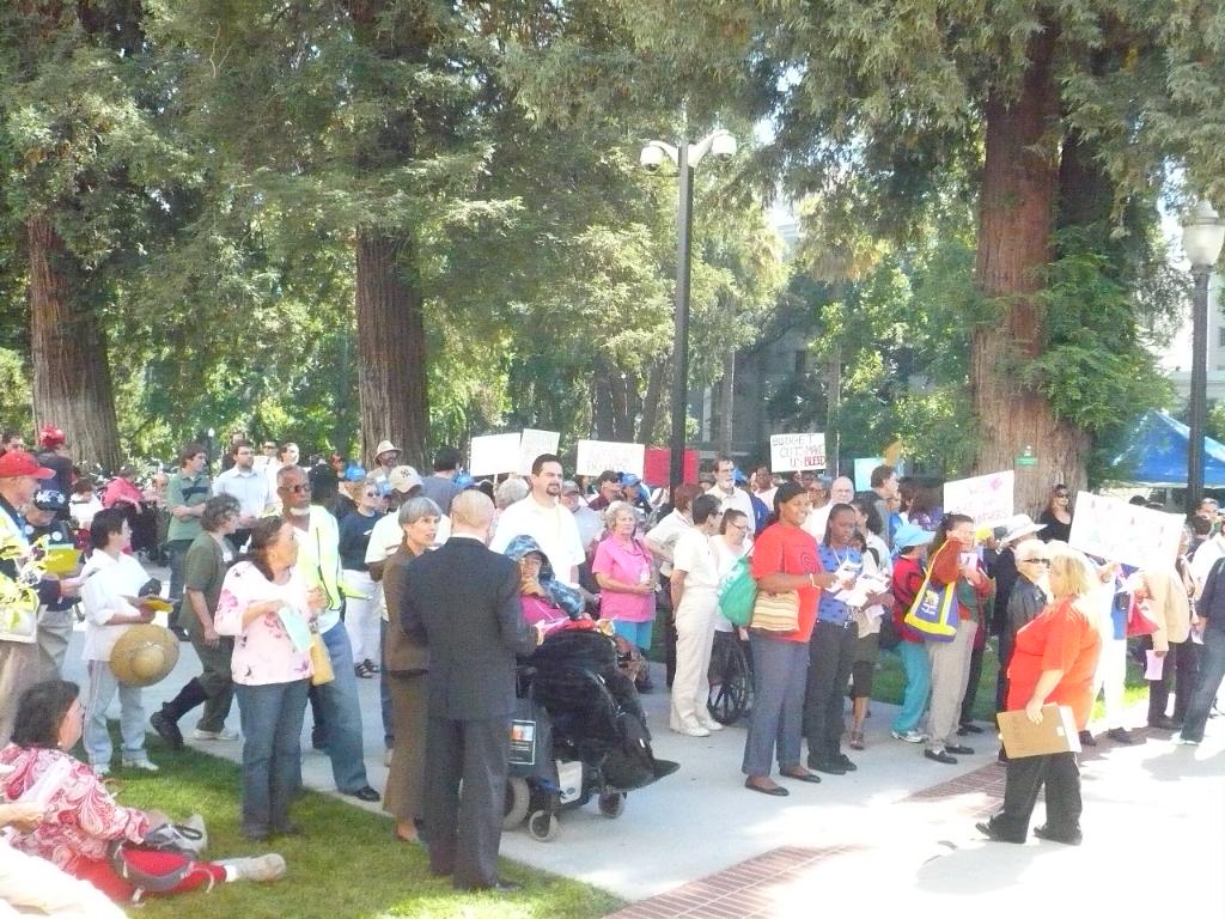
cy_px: 460
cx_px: 612
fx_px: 1239
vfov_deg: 40.7
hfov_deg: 52.6
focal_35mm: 35
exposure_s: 1/250
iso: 1250
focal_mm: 5.8
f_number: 8
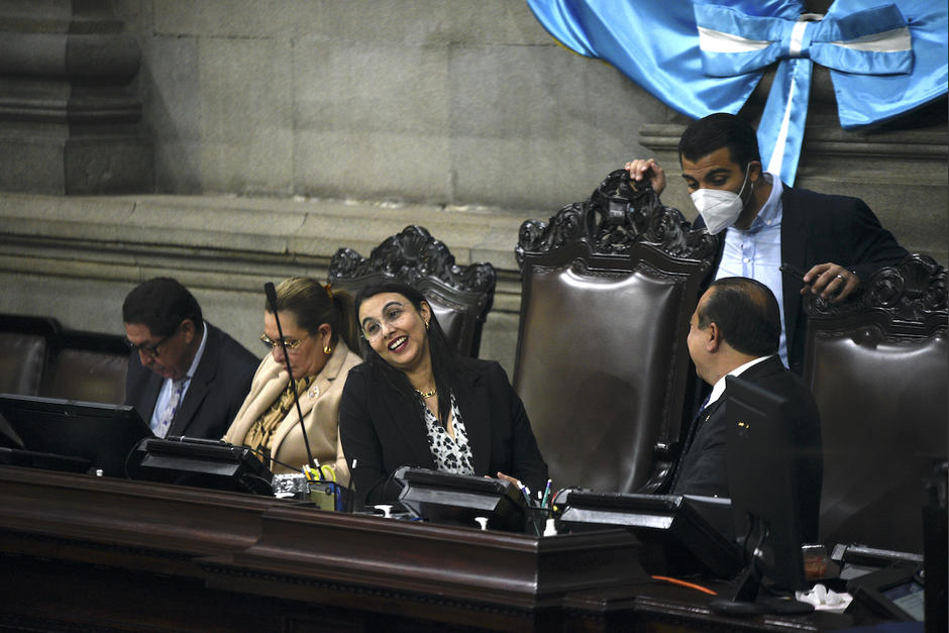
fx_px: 5273
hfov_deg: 10.3
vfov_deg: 6.9
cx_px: 474
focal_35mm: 200
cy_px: 316
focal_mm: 200
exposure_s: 1/160
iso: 4000
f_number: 2.8
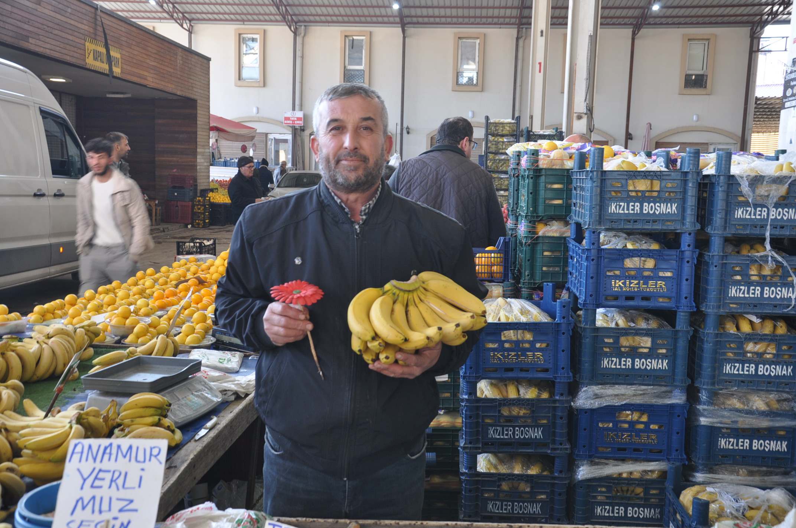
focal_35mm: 39
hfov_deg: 49.6
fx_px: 861
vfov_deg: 34.1
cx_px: 398
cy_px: 264
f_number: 5.6
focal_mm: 26
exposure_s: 1/30
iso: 280
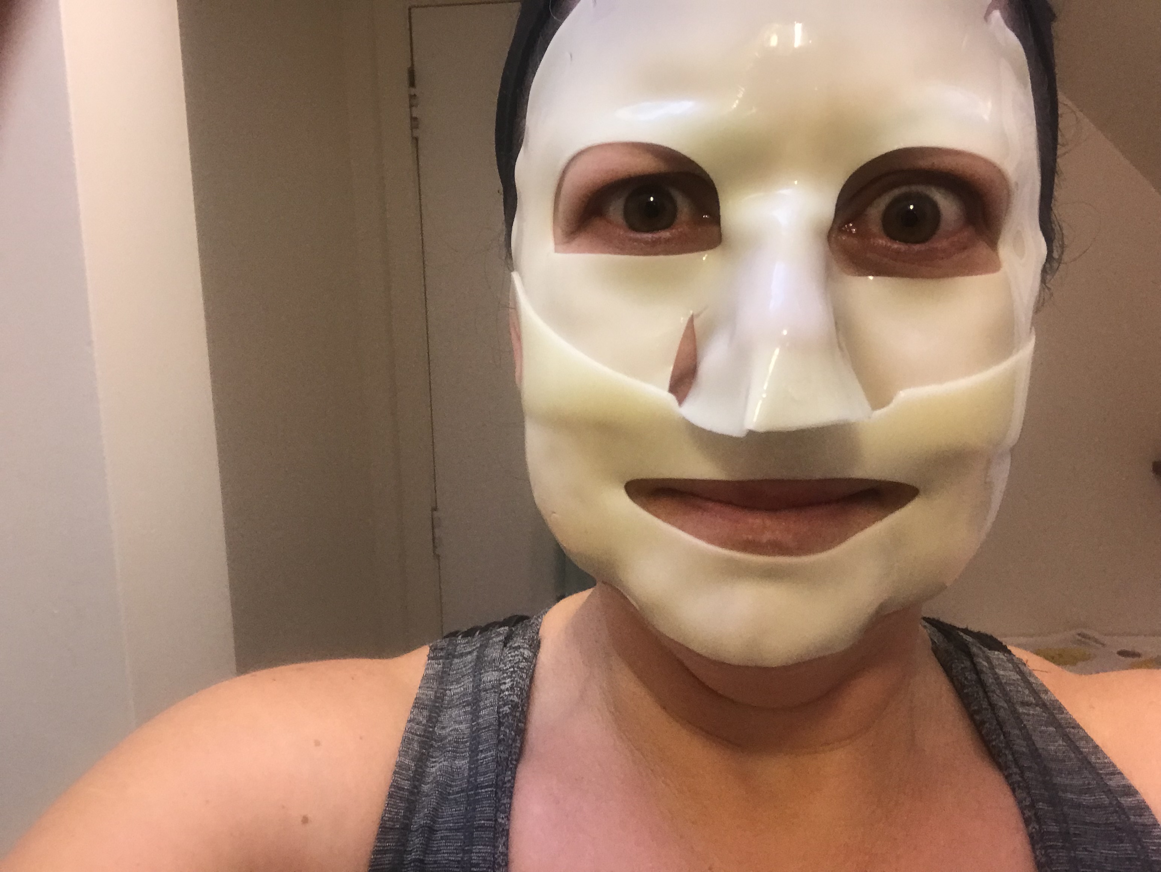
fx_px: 1074
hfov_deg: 56.8
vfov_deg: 44.2
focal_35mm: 32
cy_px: 436
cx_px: 580
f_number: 2.2
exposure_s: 1/33
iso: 100
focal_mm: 2.87
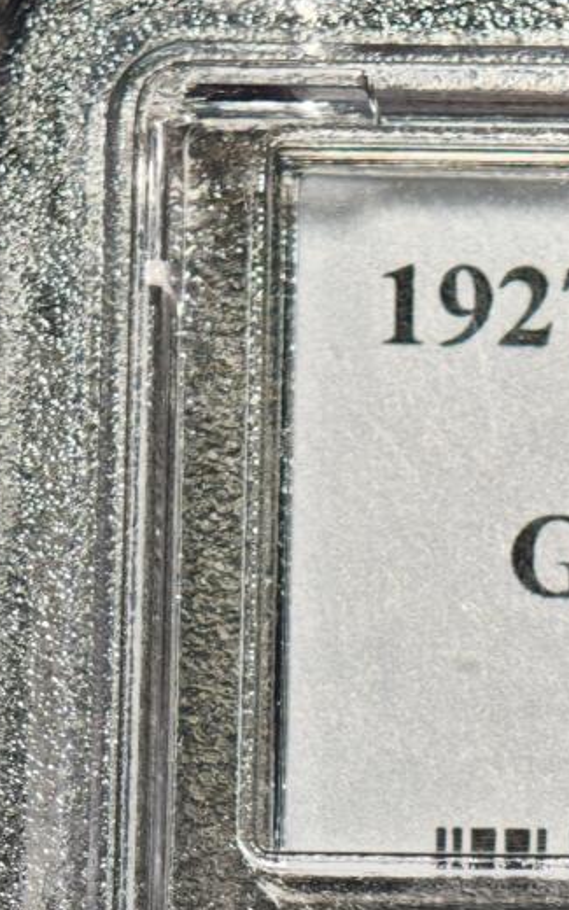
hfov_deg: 5.9
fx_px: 5458
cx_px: 1042
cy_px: 1386
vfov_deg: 9.3
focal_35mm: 220
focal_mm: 9
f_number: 2
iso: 400
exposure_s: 1/105
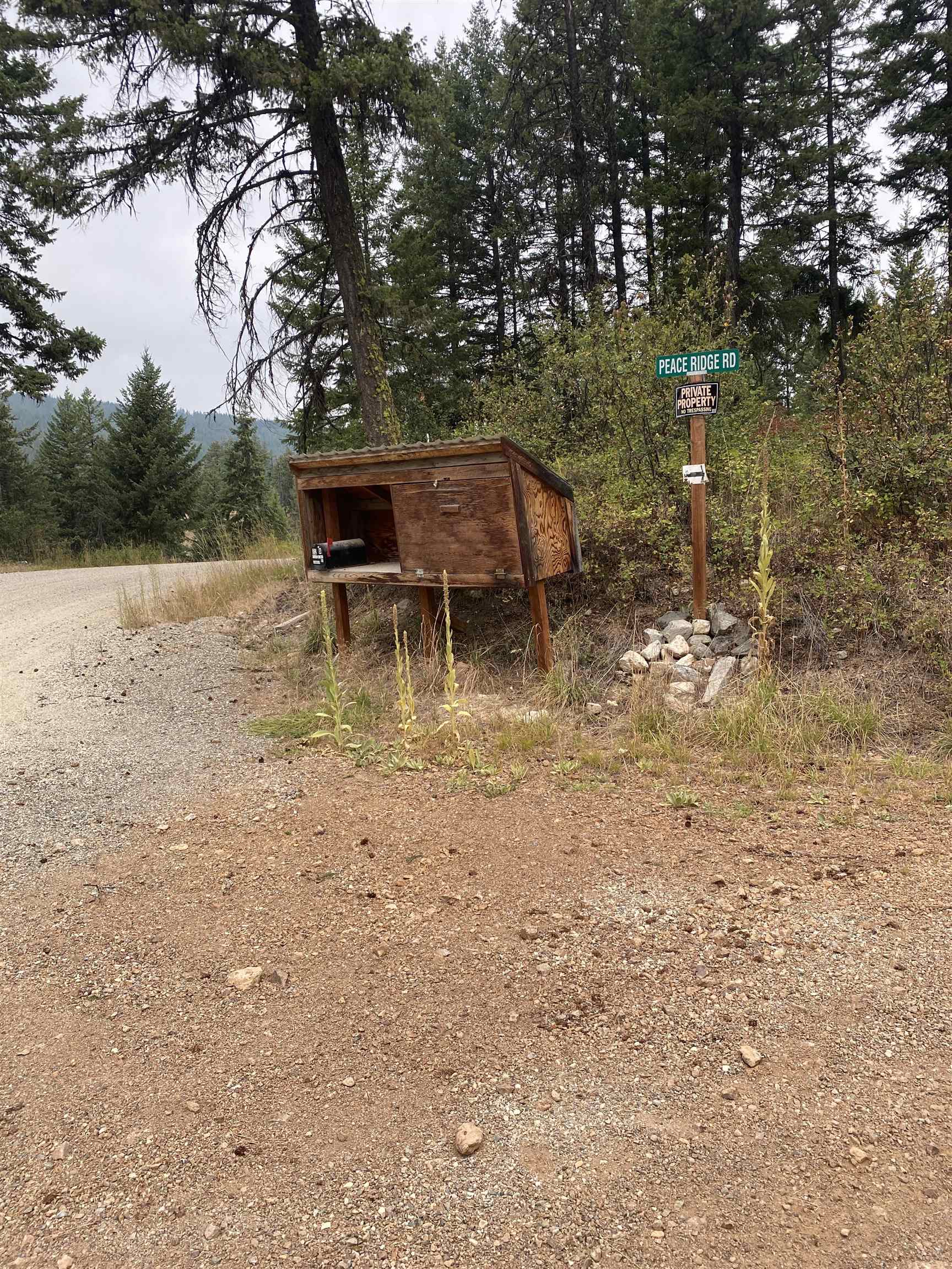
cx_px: 476
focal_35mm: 26
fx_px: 953
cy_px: 634
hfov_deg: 53.1
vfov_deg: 67.3
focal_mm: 4.25
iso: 32
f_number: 1.8
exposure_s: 1/238
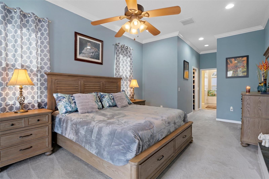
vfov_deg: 70.4
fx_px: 127
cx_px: 134
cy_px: 90
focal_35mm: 17
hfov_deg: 93.3
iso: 320
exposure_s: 1/1.67
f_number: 8
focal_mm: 17
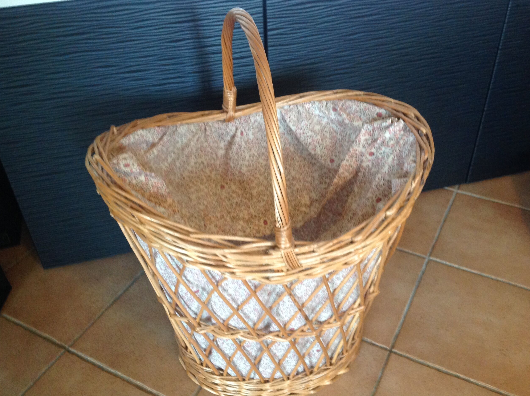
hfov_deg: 51.4
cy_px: 194
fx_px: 550
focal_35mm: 36
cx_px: 270
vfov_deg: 39.6
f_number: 2.4
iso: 320
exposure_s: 1/15
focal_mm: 4.28
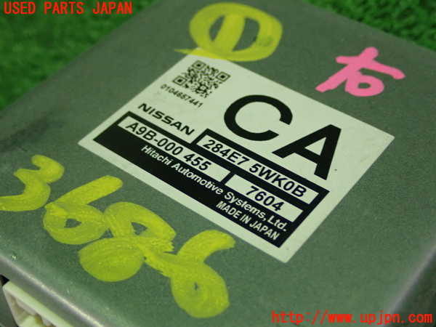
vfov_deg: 25.2
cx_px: 218
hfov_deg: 33.2
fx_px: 731
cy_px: 164
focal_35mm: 58
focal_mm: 10.35
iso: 800
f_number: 3.5
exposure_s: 1/30
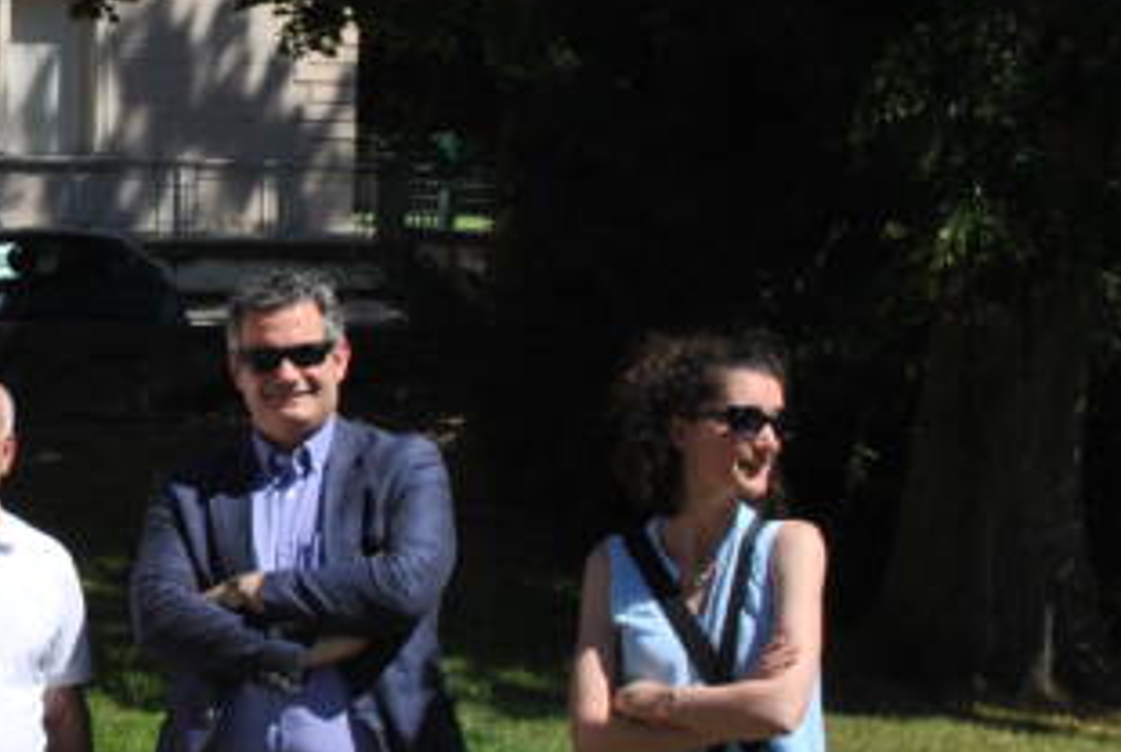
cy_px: 94
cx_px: -322
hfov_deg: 14.7
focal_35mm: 133
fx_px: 4149
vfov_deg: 10.3
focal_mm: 32
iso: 100
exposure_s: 1/200
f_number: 10
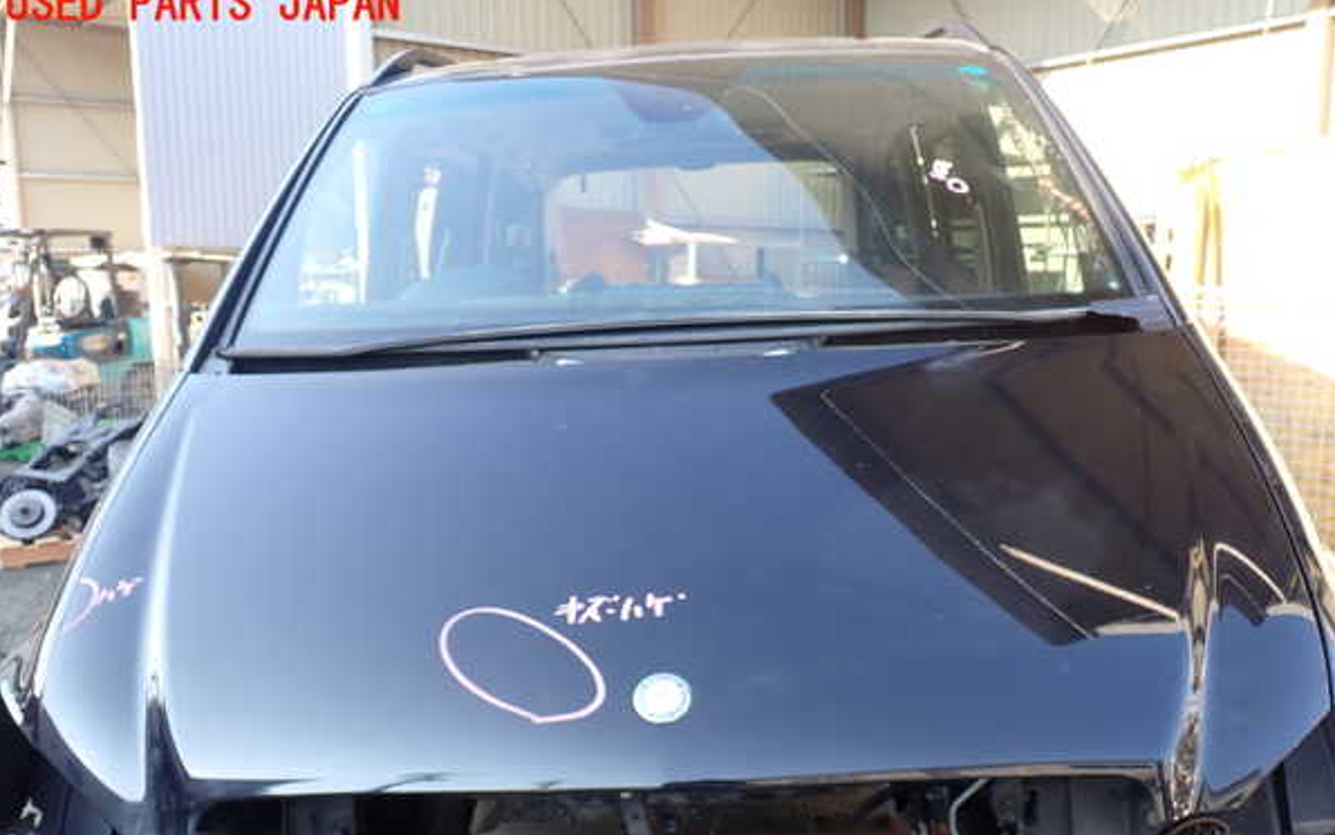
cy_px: 481
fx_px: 1165
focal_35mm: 32
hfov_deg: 59.6
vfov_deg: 39.4
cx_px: 665
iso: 100
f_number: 3.2
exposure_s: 1/80
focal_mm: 5.4
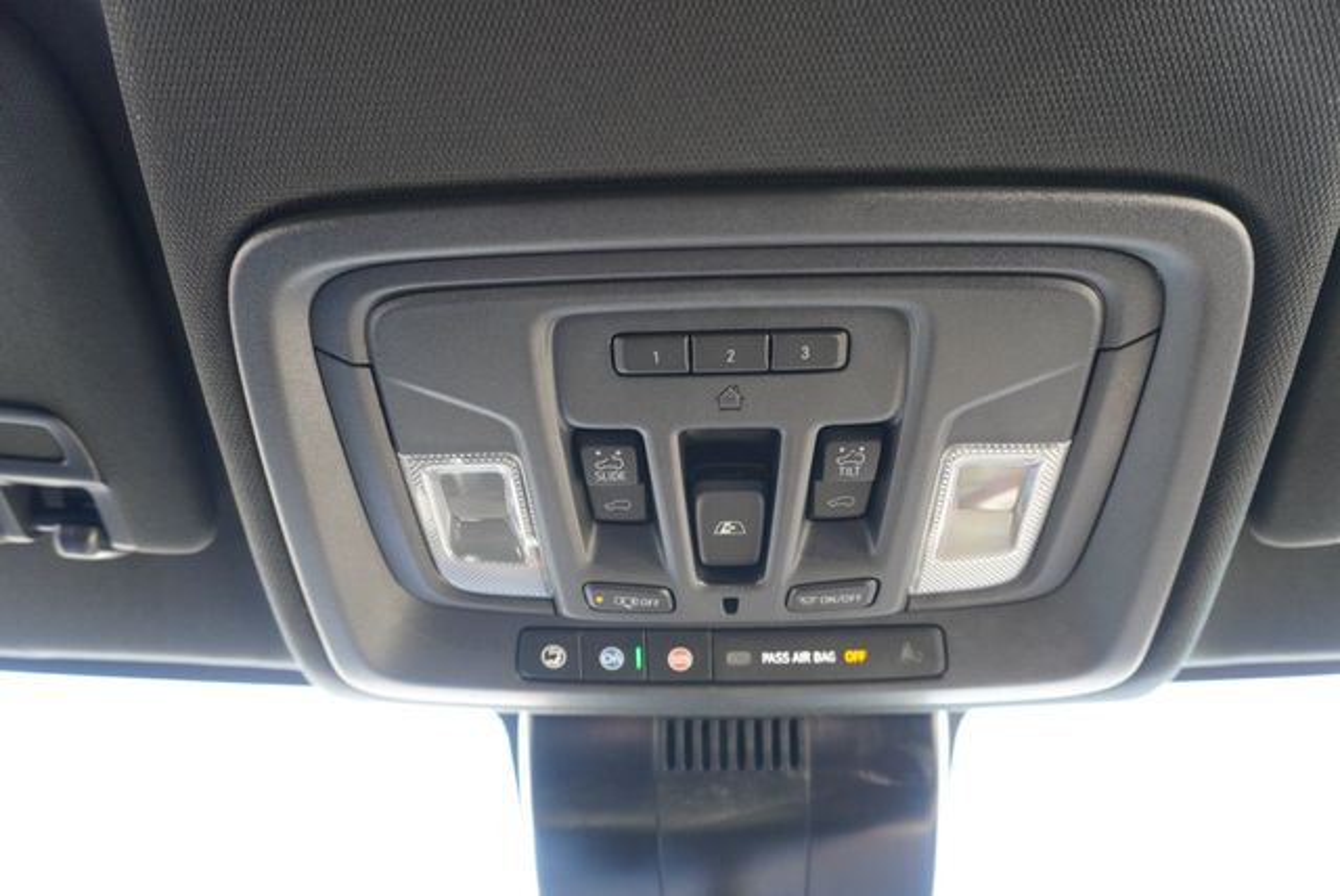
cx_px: 670
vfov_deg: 53.2
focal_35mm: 24
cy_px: 448
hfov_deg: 73.7
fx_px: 894
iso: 800
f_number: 4
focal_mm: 16
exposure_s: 1/60
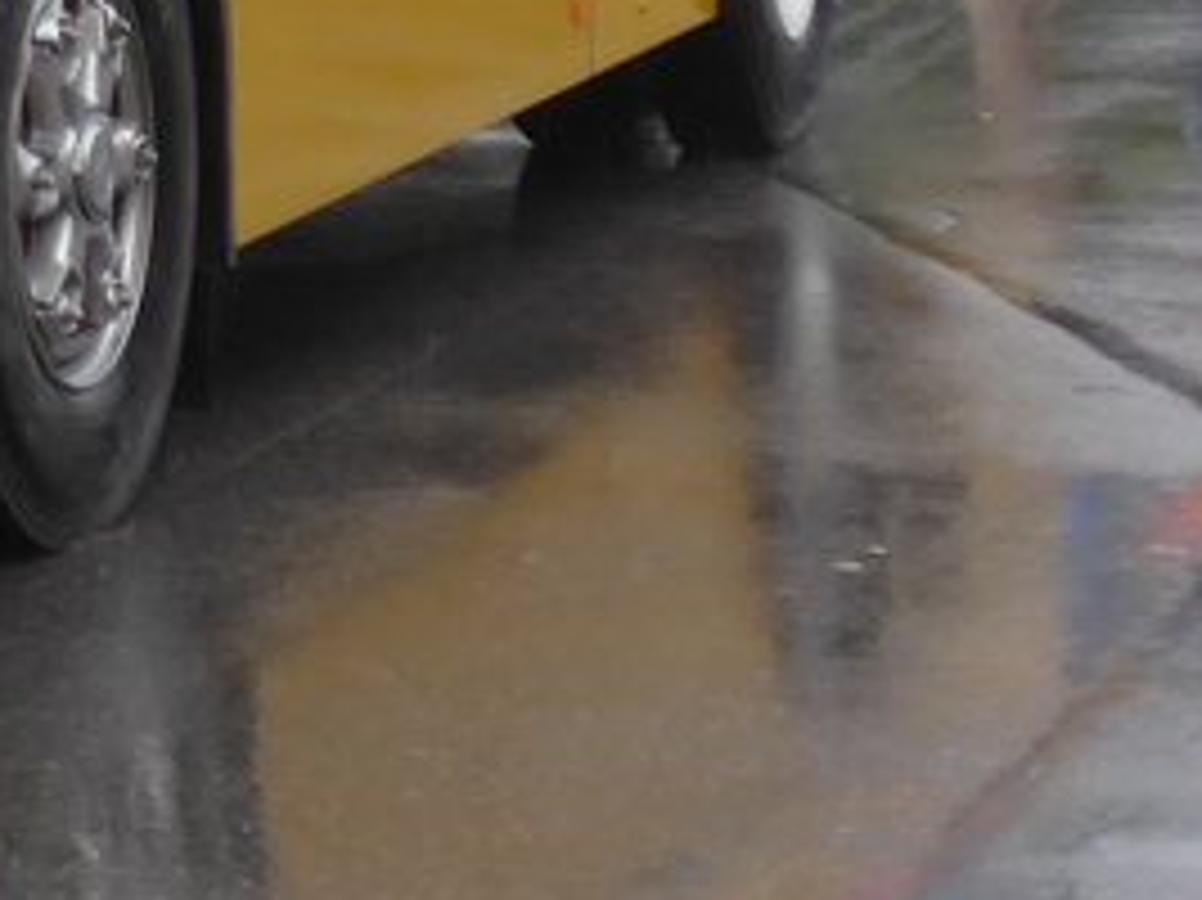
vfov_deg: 6.9
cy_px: -958
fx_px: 7185
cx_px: -1234
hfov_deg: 9.0
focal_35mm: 207
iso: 160
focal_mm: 9.5
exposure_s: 1/160
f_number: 3
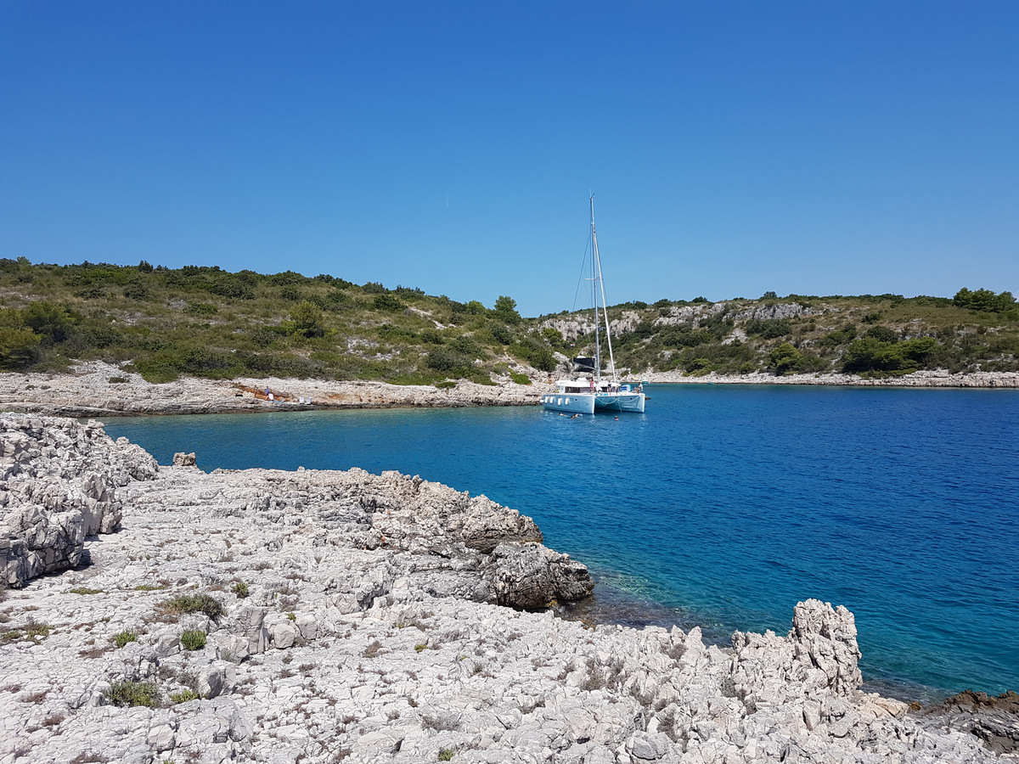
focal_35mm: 26
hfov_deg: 67.3
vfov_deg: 53.1
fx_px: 765
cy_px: 382
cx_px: 510
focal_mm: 4.2
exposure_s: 1/2912
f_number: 1.7
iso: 40
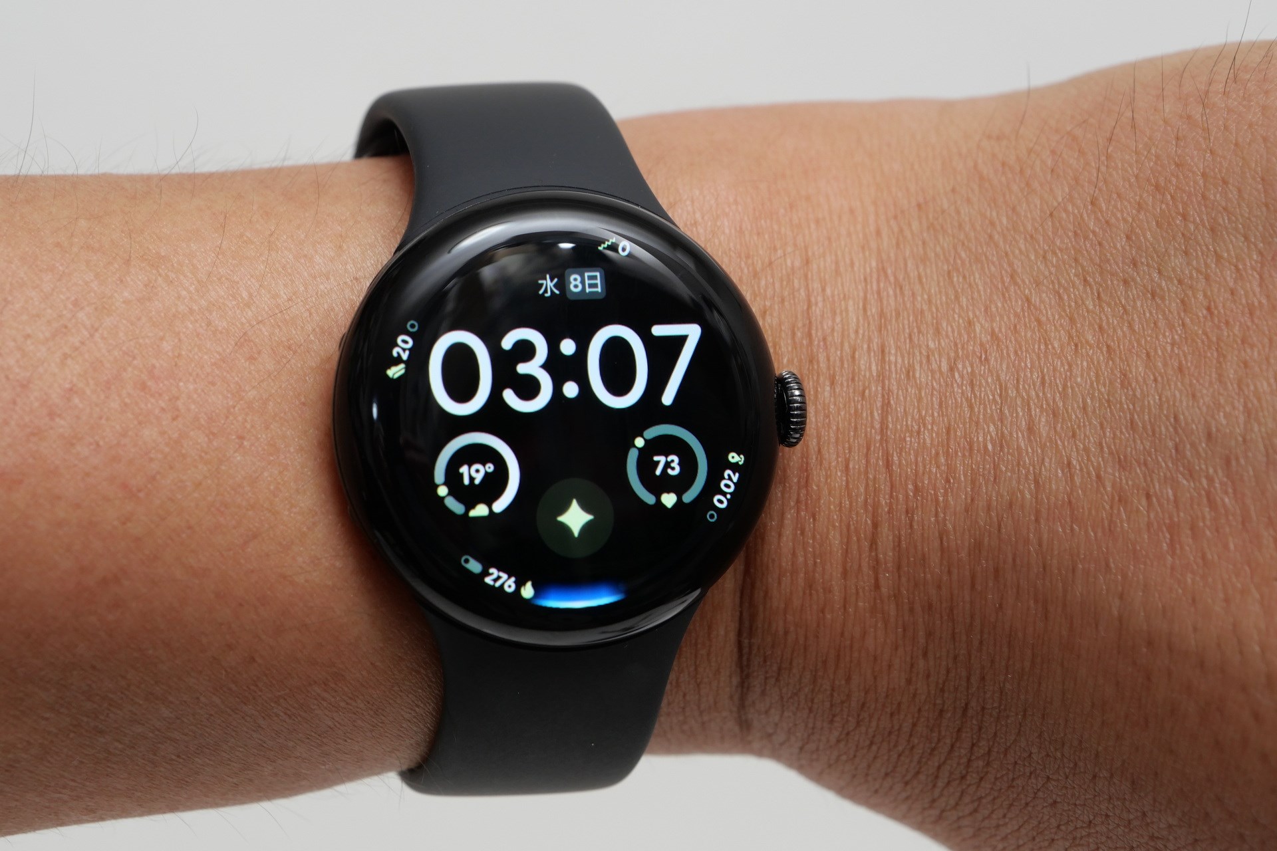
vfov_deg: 12.7
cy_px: 426
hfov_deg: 18.9
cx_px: 638
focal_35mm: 108
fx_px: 3831
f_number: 6.3
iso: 400
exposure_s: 1/60
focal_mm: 52
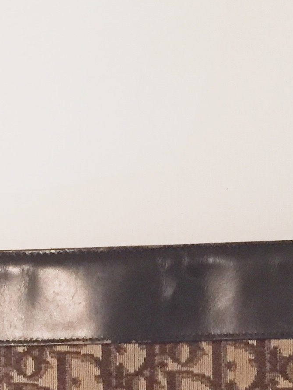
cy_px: 317
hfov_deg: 14.0
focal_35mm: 106
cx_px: 147
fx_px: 1196
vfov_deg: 18.4
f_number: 2.2
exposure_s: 1/17
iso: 250
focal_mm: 4.15
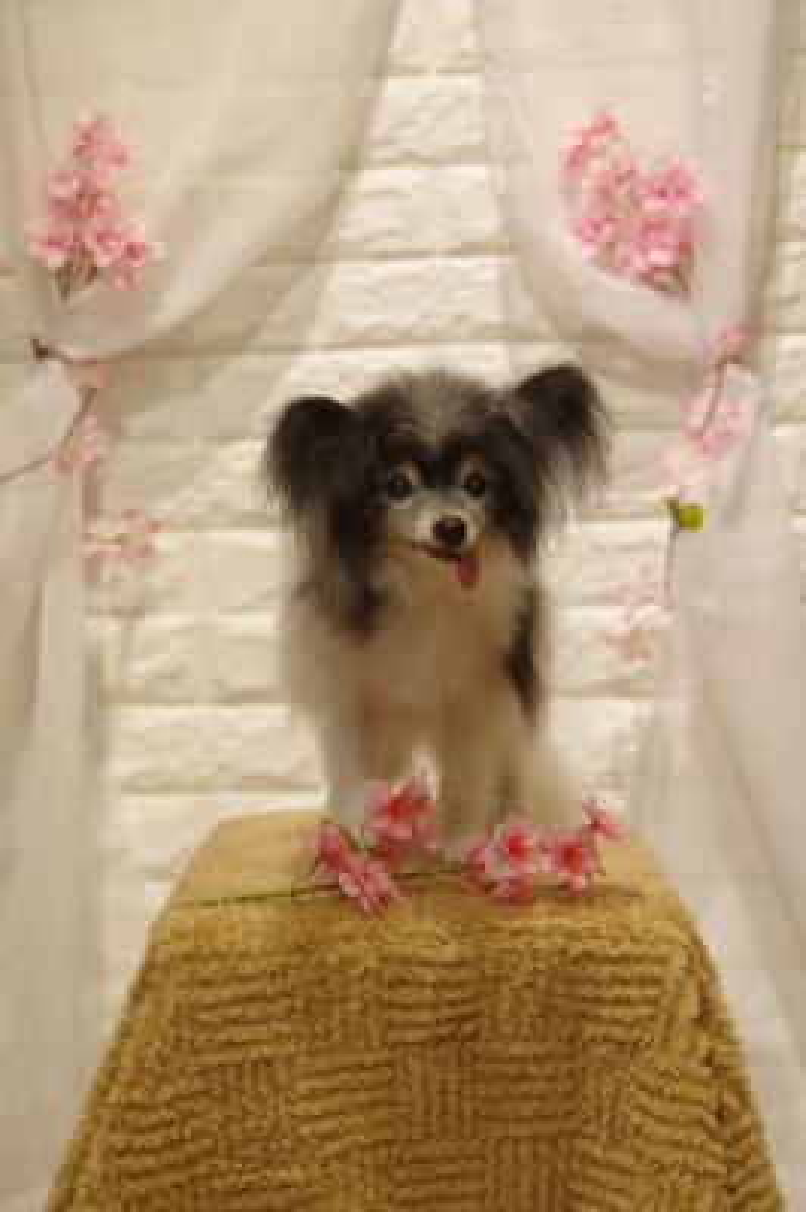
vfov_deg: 27.0
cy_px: 606
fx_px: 2523
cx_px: 403
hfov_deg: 18.2
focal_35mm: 75
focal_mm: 50
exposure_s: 1/160
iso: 250
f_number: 3.5
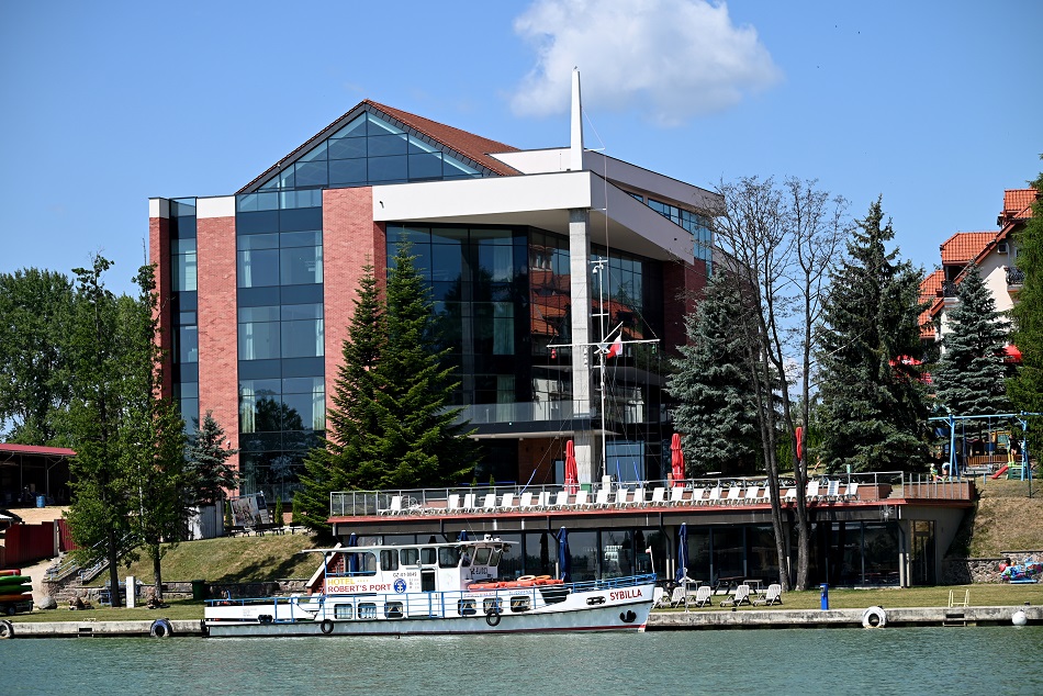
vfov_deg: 12.5
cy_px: 348
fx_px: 3188
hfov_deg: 18.6
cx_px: 522
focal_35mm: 110
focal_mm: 110
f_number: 6.3
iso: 100
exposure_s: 1/640
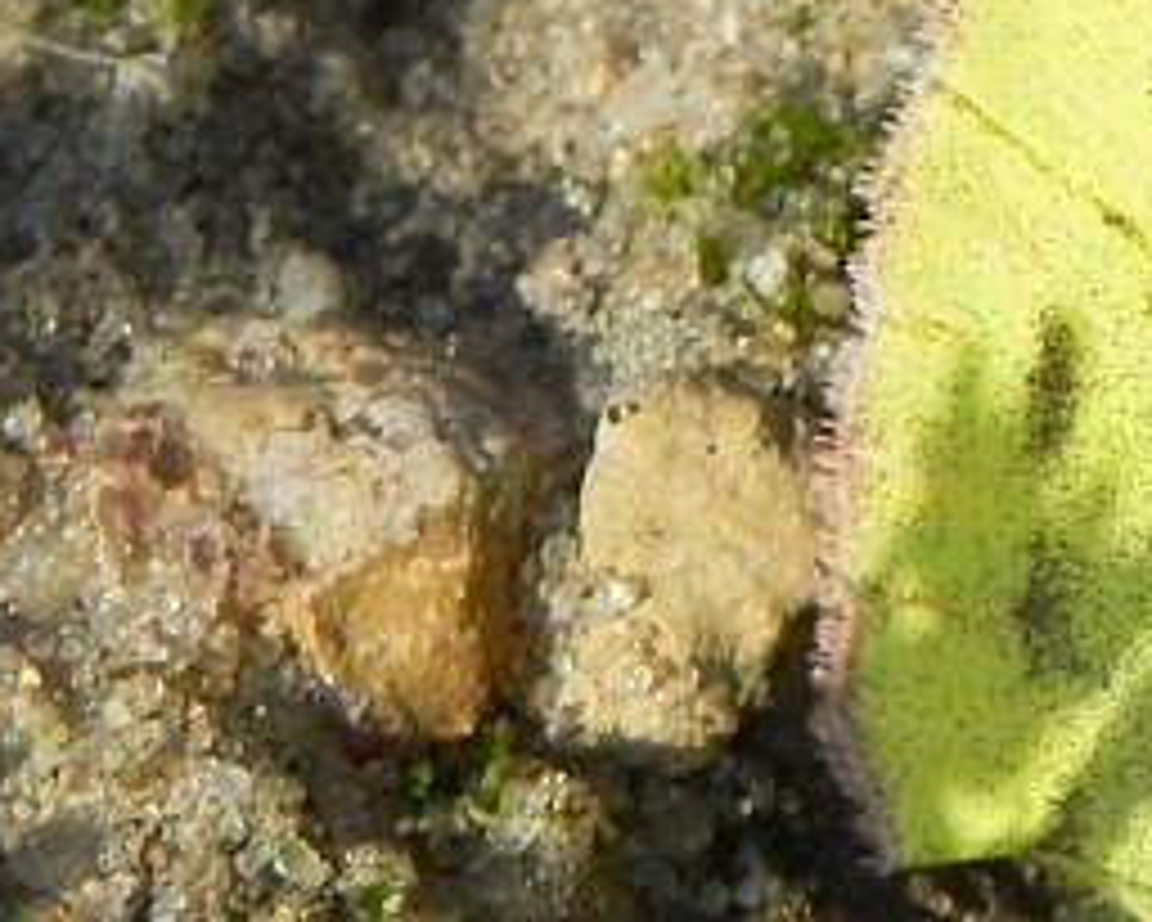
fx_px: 13984
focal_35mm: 410
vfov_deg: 3.8
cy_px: 238
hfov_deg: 4.7
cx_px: 1318
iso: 160
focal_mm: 18.8
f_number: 8
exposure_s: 1/420
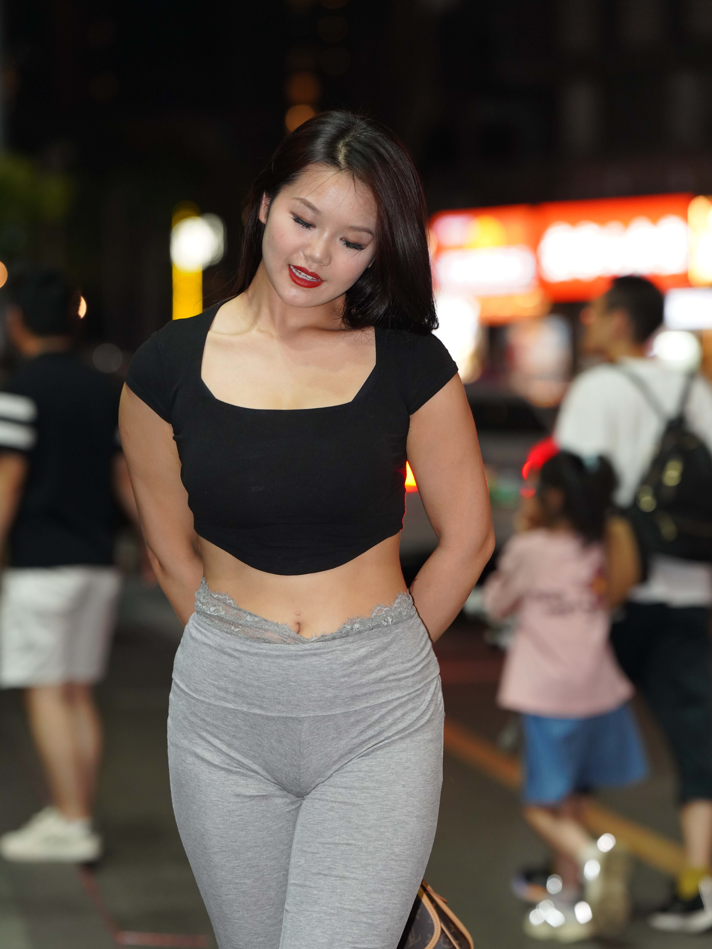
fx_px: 4141
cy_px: 512
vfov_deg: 13.1
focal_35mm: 151
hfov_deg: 9.8
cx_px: 356
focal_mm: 139
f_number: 3.5
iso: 1600
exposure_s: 1/160
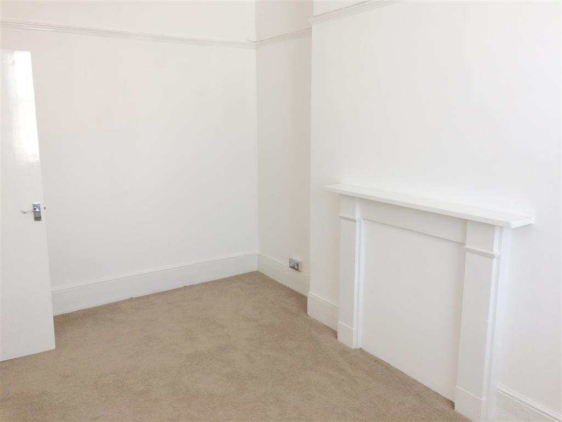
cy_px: 211
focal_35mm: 29
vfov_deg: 48.2
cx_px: 281
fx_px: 471
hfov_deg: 61.7
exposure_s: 1/50
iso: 32
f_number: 2.2
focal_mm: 4.15
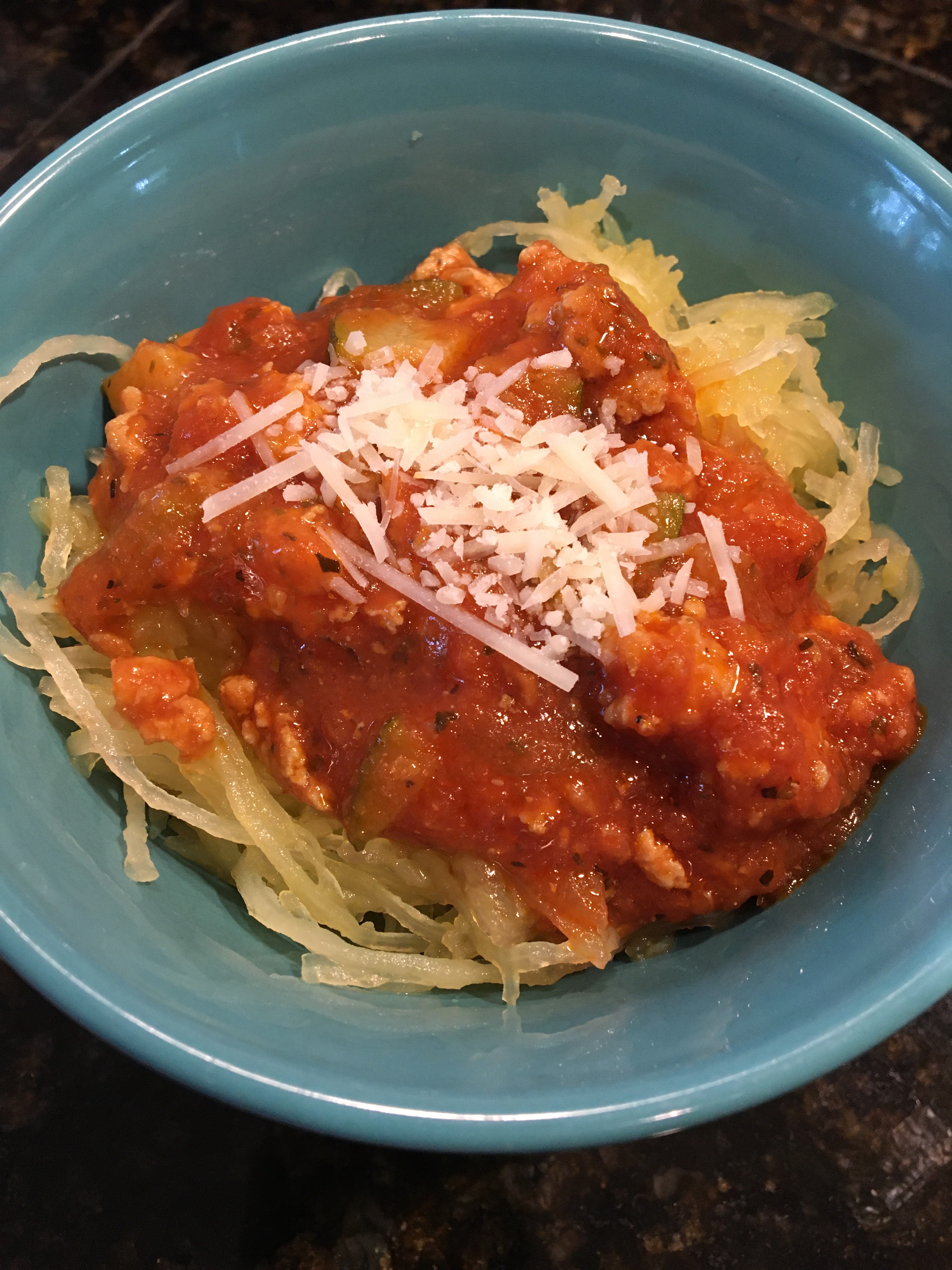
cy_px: 635
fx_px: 1063
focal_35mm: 29
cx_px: 476
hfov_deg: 48.2
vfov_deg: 61.7
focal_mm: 4.15
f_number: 2.2
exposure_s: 1/30
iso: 125
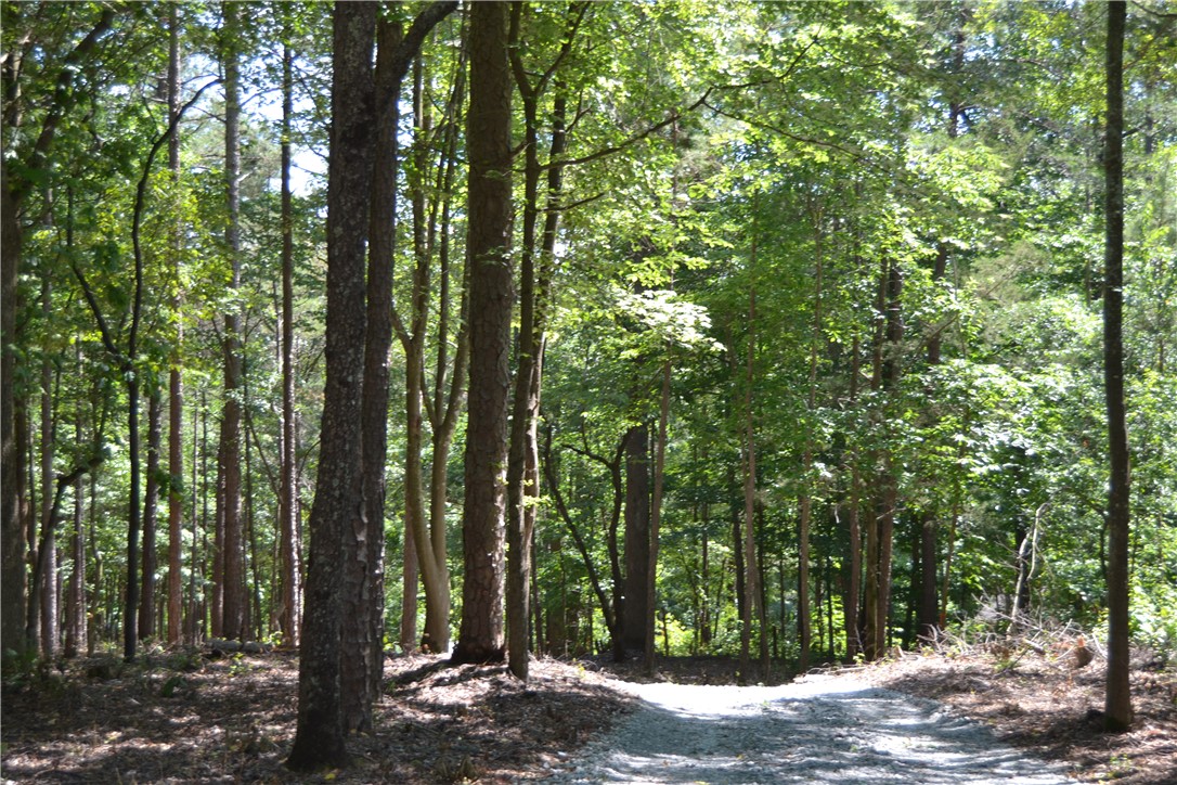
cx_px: 588
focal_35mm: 52
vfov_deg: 25.8
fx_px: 1716
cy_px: 392
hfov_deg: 37.9
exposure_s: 1/125
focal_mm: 35
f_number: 4.5
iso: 160
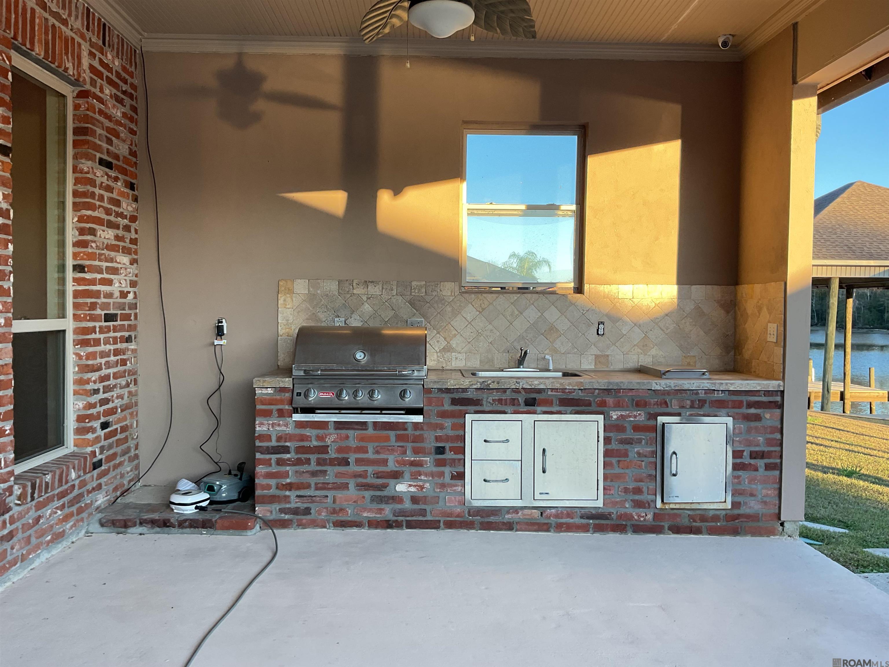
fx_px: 745
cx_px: 444
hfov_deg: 61.7
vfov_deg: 48.2
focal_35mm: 29
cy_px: 334
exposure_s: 1/120
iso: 20
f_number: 1.8
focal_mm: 3
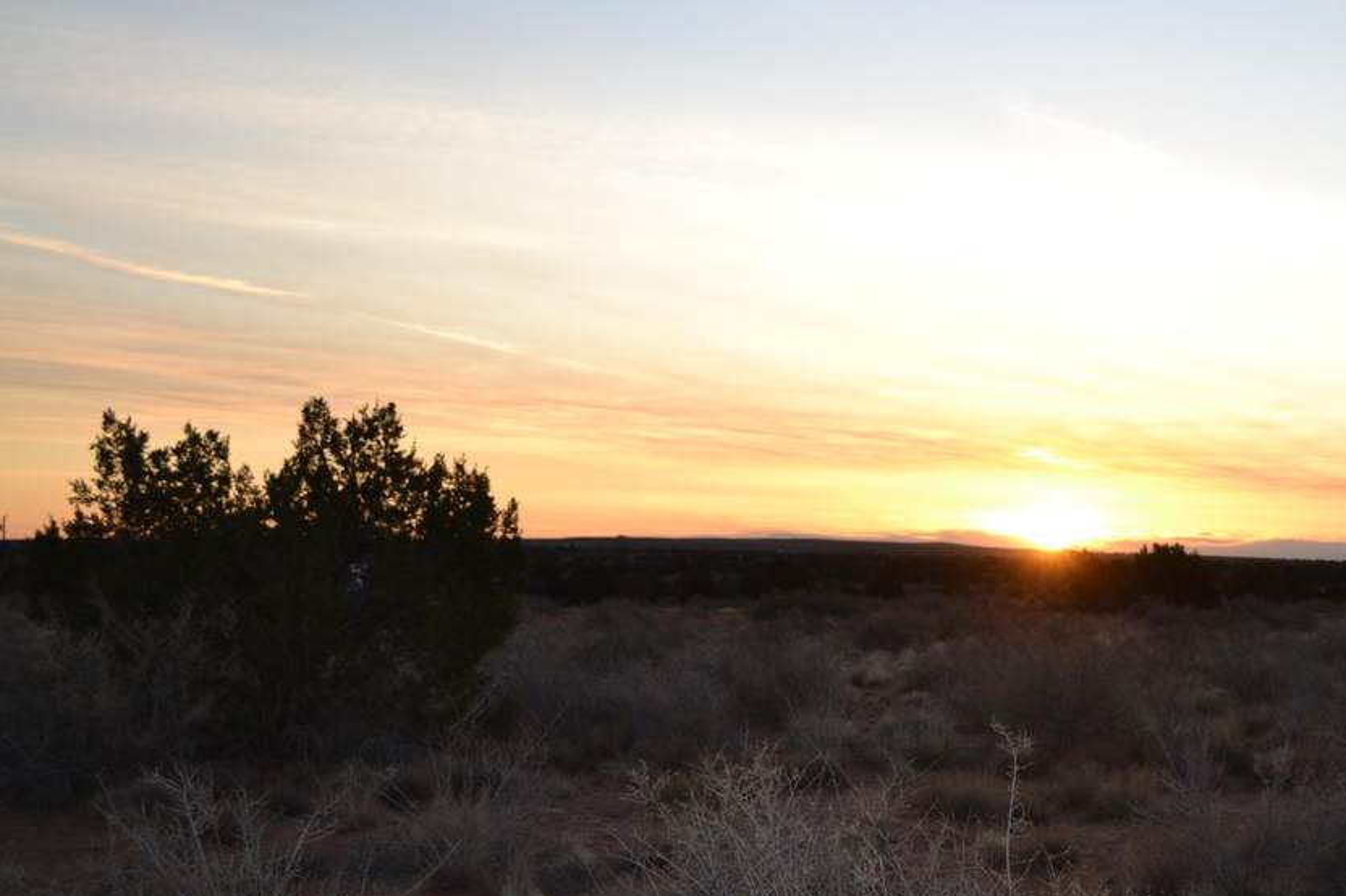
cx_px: 1034
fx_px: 2242
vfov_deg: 22.6
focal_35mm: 60
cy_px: 494
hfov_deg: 32.7
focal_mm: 26
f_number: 4.5
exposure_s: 1/200
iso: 100
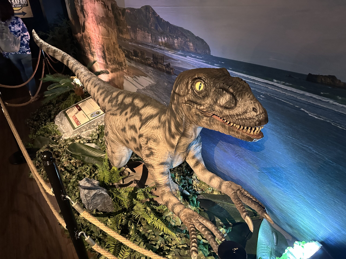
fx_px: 240
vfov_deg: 56.8
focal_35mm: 24
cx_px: 173
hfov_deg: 71.6
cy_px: 130
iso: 800
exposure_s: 1/30
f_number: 1.78
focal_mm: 6.86
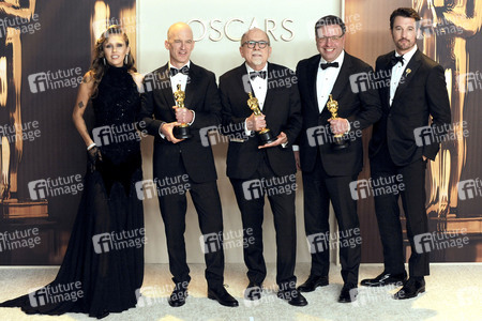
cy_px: 160
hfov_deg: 25.4
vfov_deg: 17.1
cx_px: 241
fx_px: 1071
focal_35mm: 80
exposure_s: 1/200
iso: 2000
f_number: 5.6
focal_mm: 80
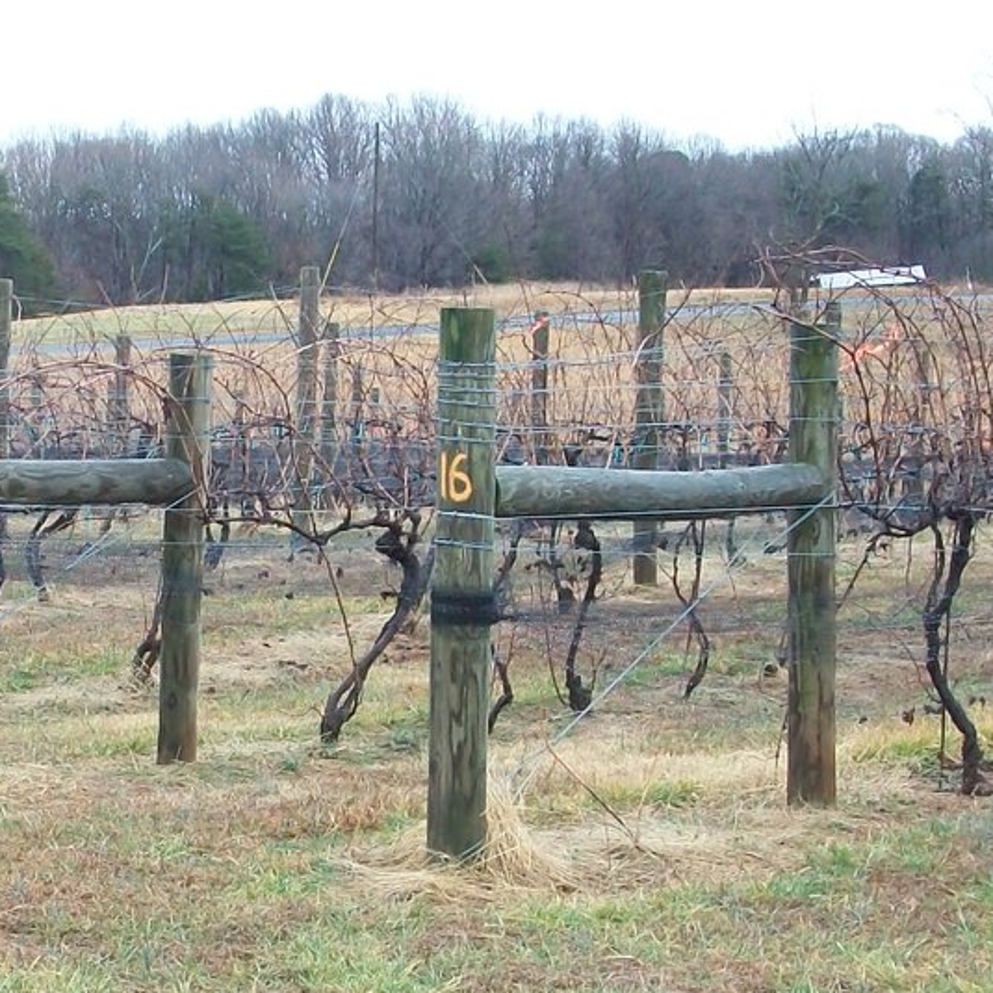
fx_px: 3408
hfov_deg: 16.3
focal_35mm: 105
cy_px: 597
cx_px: 27
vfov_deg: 16.6
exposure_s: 1/160
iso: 80
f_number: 3.2
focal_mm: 7.1
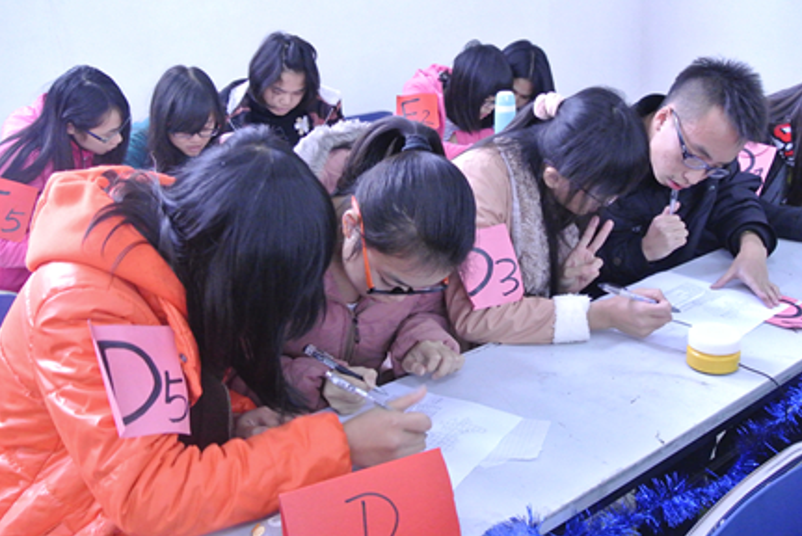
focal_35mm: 36
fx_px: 803
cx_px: 435
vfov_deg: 36.9
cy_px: 268
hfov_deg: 53.0
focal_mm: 11.8
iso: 1800
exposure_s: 1/30
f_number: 3.8
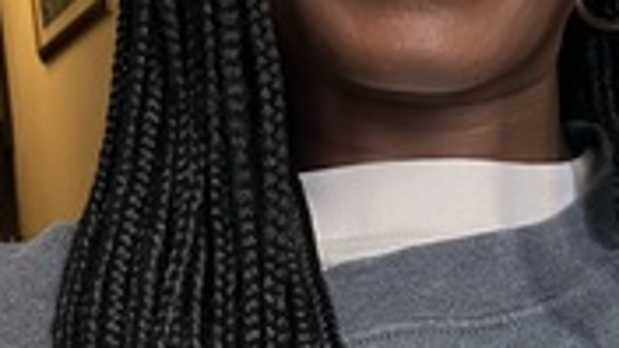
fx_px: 1526
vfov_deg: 13.0
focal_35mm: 93
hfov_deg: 22.9
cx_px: 385
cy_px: 200
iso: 400
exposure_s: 1/40
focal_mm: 2.71
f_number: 2.2
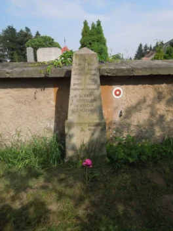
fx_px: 167
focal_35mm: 25
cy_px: 116
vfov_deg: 69.4
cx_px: 86
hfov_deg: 54.9
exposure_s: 1/1000
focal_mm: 4.5
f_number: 6.6
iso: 400
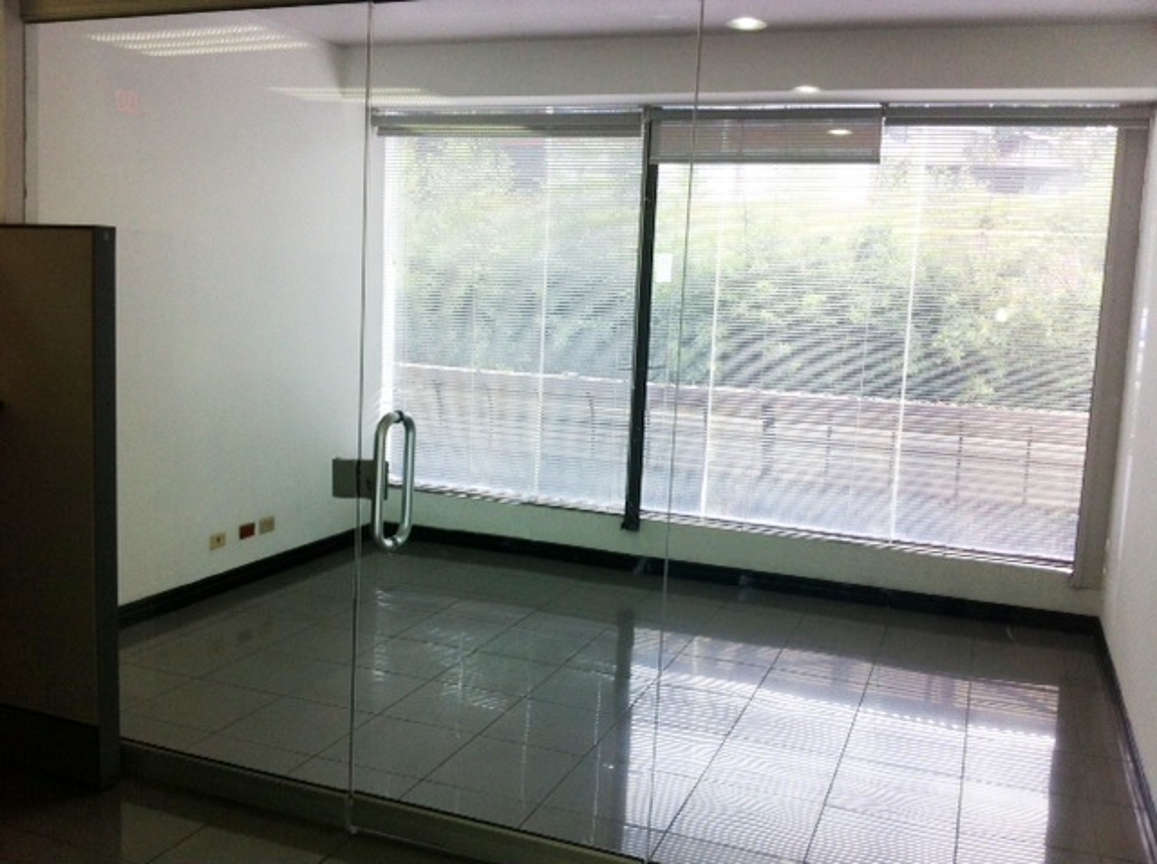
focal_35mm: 35
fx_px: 1168
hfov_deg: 52.7
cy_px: 432
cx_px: 578
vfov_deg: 40.6
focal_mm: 3.85
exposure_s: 1/50
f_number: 2.8
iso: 100
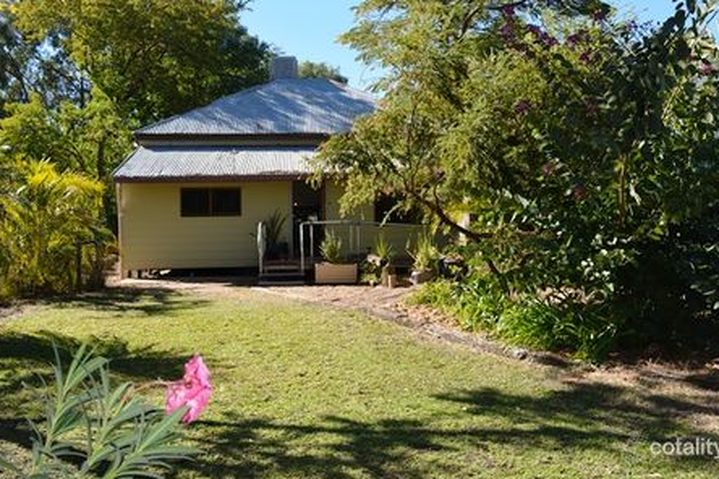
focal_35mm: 37
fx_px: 730
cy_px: 227
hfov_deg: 52.5
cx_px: 371
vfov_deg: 36.4
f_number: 7.1
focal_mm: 23
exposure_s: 1/200
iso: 100
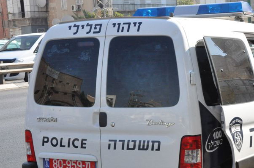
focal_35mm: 92
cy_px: 104
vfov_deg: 14.8
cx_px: 202
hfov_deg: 21.9
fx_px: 648
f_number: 14
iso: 2000
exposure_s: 1/800
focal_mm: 36
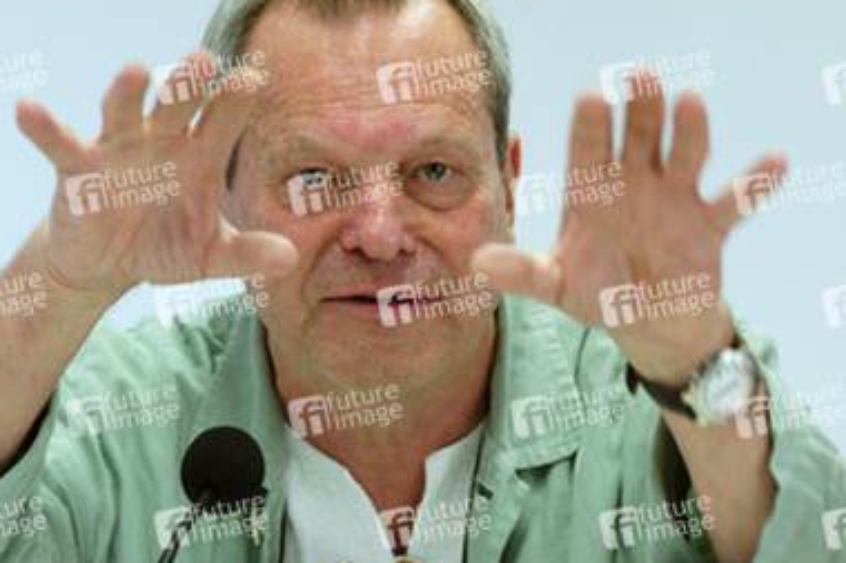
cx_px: 375
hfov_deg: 9.2
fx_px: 5228
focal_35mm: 223
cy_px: 245
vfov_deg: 6.2
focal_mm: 125
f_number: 2.8
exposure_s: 1/125
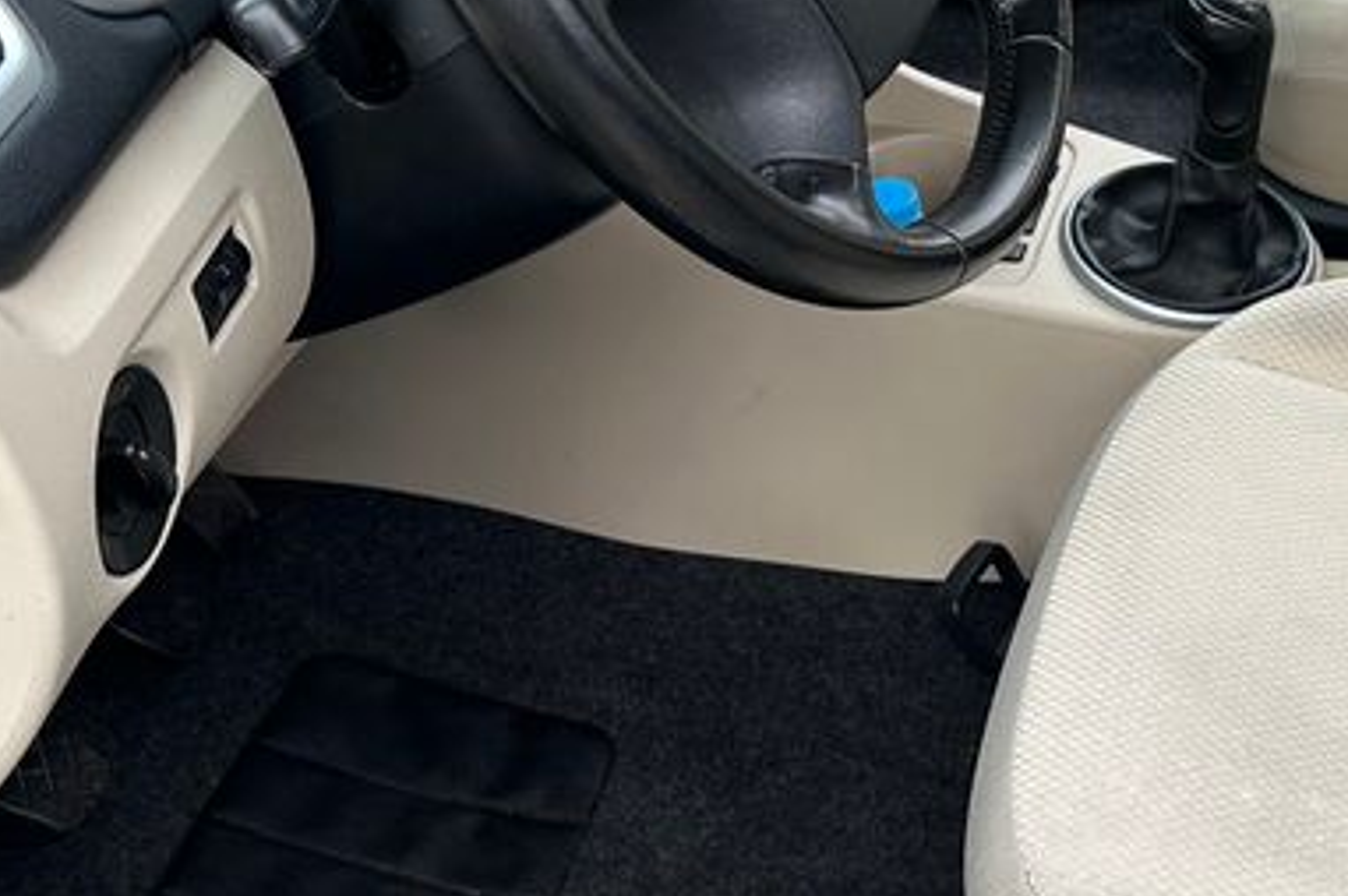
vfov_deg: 19.9
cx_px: 1157
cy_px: 85
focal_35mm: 67
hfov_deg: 29.1
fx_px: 2507
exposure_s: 1/121
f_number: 1.78
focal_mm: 6.86
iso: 100
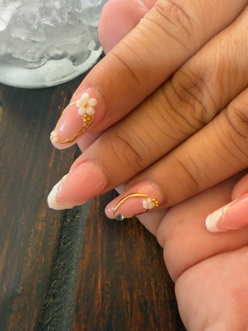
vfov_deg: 71.6
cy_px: 166
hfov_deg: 56.8
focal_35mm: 24
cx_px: 124
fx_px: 229
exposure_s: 1/73
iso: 320
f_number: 2.2
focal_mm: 2.22
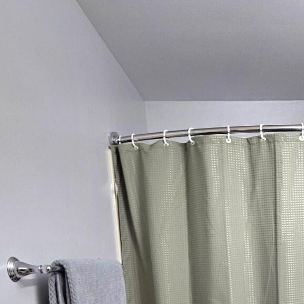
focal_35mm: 40
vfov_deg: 36.2
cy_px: 326
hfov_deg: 38.4
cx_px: 285
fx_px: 397
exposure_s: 1/60.2
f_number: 2.2
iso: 200
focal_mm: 2.2
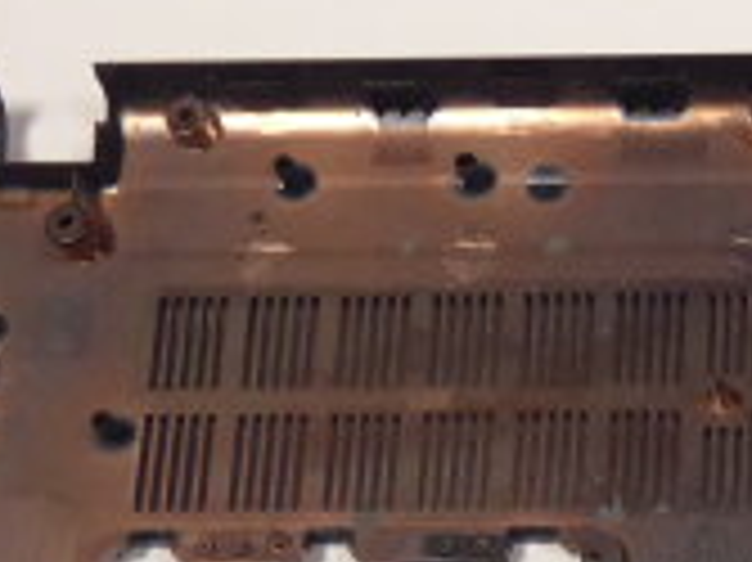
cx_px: 964
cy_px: 877
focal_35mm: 90
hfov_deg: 20.1
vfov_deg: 15.0
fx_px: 1954
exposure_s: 1/60
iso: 400
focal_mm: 4.3
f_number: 3.3
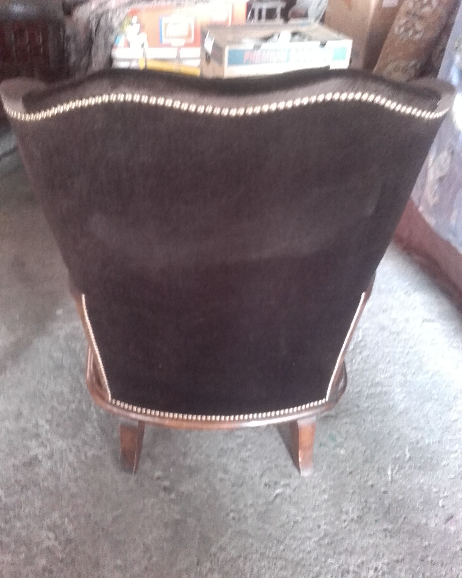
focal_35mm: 33
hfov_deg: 44.5
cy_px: 271
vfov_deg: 54.2
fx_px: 564
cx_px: 232
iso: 570
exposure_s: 1/8
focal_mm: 3.3
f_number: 2.2
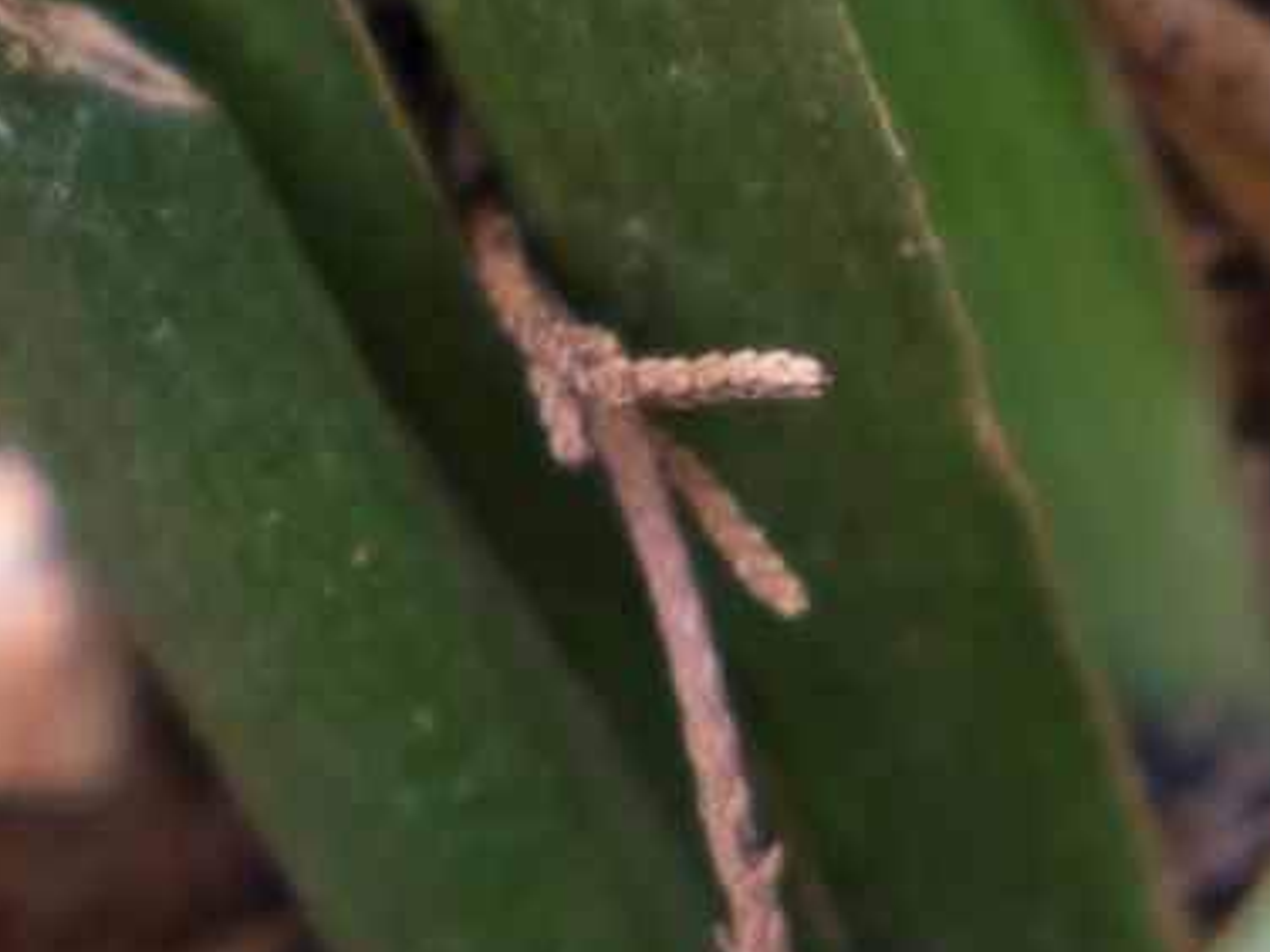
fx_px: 16510
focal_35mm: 450
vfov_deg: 3.3
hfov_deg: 4.4
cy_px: -505
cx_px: -990
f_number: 4
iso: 250
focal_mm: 55
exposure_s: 1/60
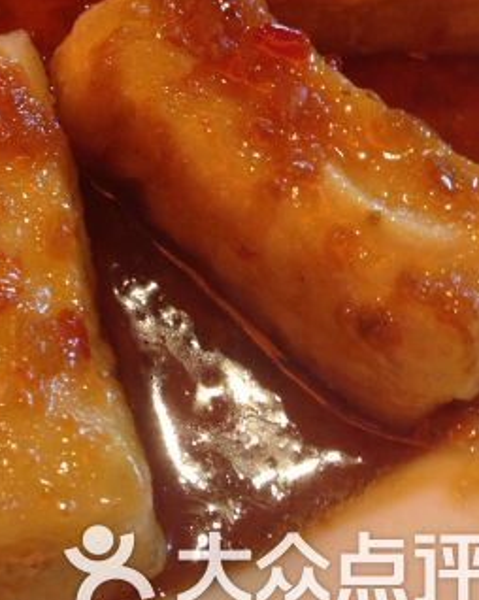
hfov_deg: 21.0
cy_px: 8
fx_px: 1259
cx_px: 42
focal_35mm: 71
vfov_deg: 25.5
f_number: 2.4
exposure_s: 1/20
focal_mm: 4.12
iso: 125
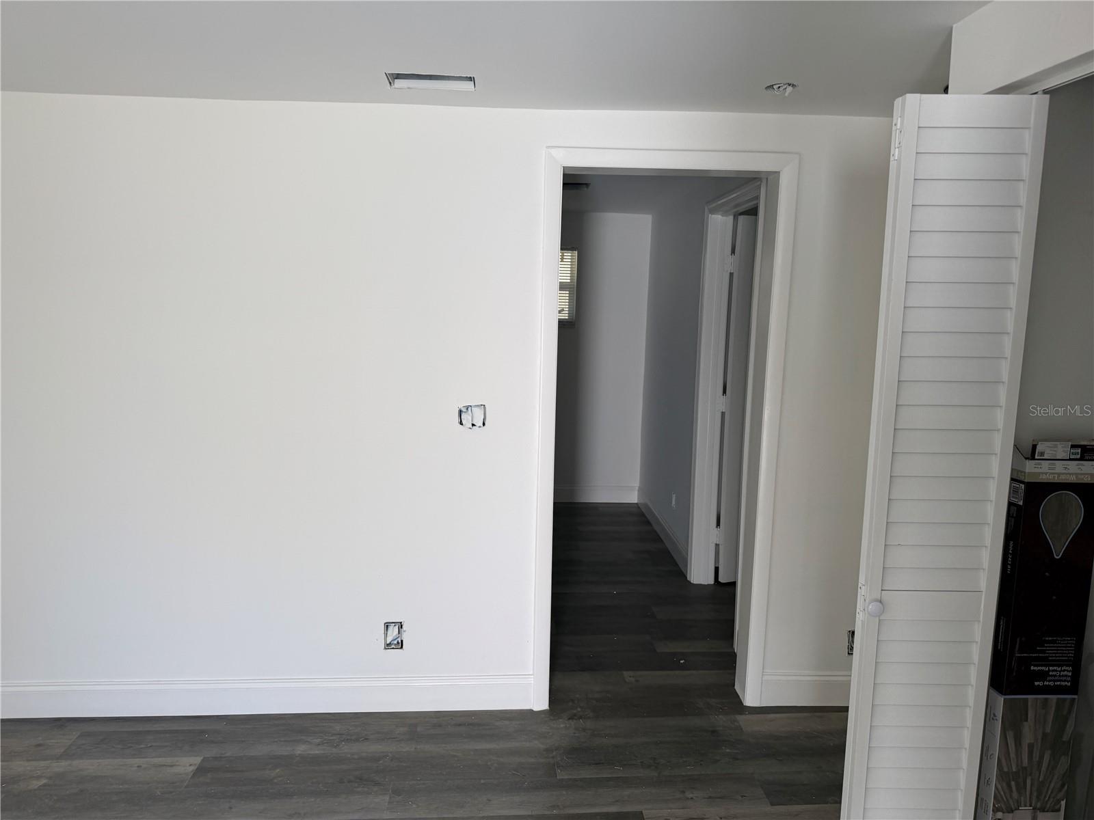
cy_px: 410
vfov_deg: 56.8
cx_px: 547
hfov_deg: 71.6
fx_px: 758
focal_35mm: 24
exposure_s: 1/187
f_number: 1.78
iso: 64
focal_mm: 6.76
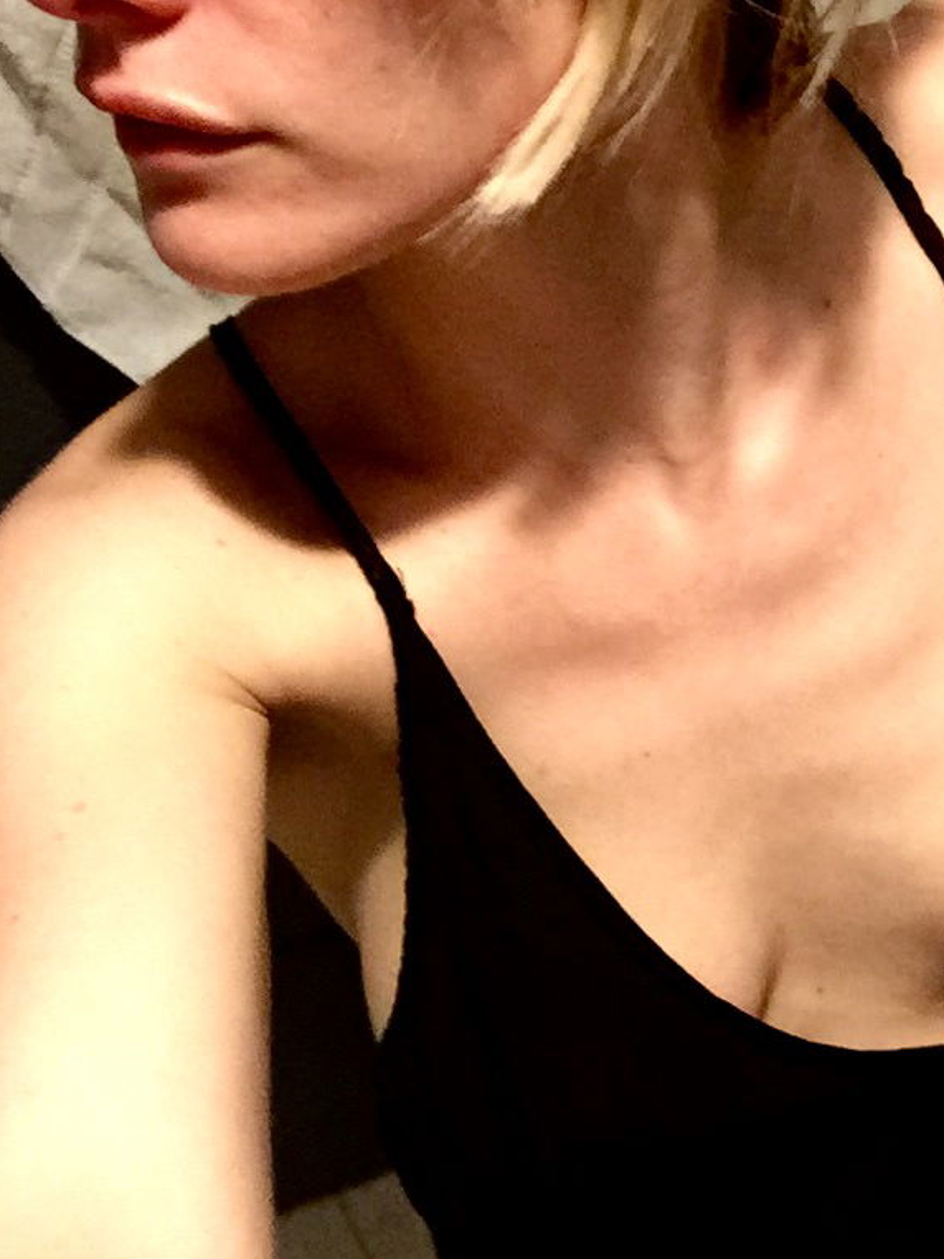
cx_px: 729
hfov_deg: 27.6
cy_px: 554
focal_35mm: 52
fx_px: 1891
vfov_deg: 36.8
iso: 320
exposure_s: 1/15
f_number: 2.2
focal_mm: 2.65
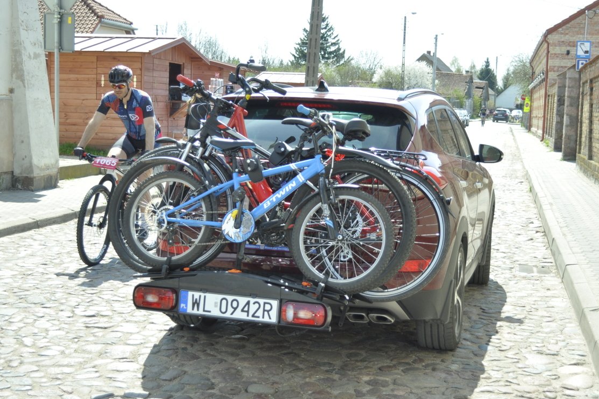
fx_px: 976
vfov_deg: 23.1
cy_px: 222
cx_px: 309
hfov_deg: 34.1
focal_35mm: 59
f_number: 4.5
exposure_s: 1/800
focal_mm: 29
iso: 320
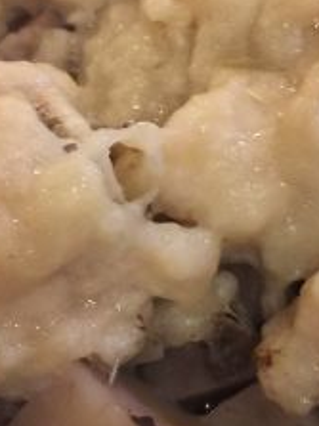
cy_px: 170
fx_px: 1119
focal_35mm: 91
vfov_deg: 21.5
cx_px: 293
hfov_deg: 16.0
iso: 100
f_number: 2.2
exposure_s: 1/4
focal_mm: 4.15
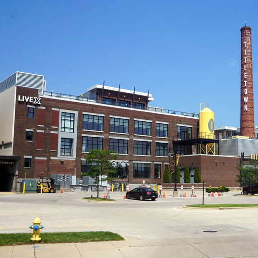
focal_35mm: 47
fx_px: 396
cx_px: 187
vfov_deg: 36.1
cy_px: 129
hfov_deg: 35.4
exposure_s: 1/200
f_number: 11
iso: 100
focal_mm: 24
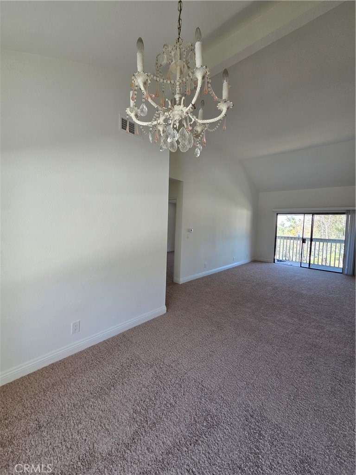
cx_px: 178
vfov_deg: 106.2
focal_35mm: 13
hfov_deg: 89.9
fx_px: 178
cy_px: 238
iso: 80
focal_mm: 2.2
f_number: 2.2
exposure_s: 1/120
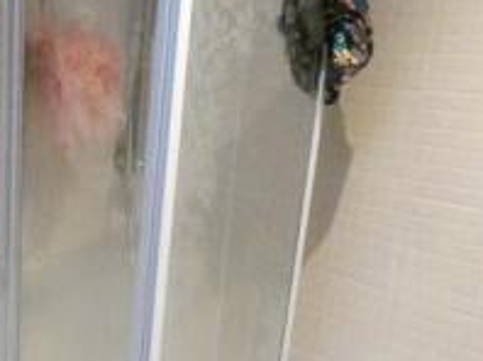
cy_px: 389
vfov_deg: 23.4
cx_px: 50
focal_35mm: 59
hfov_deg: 31.3
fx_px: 822
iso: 1600
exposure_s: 1/60
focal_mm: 3.6
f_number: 2.8
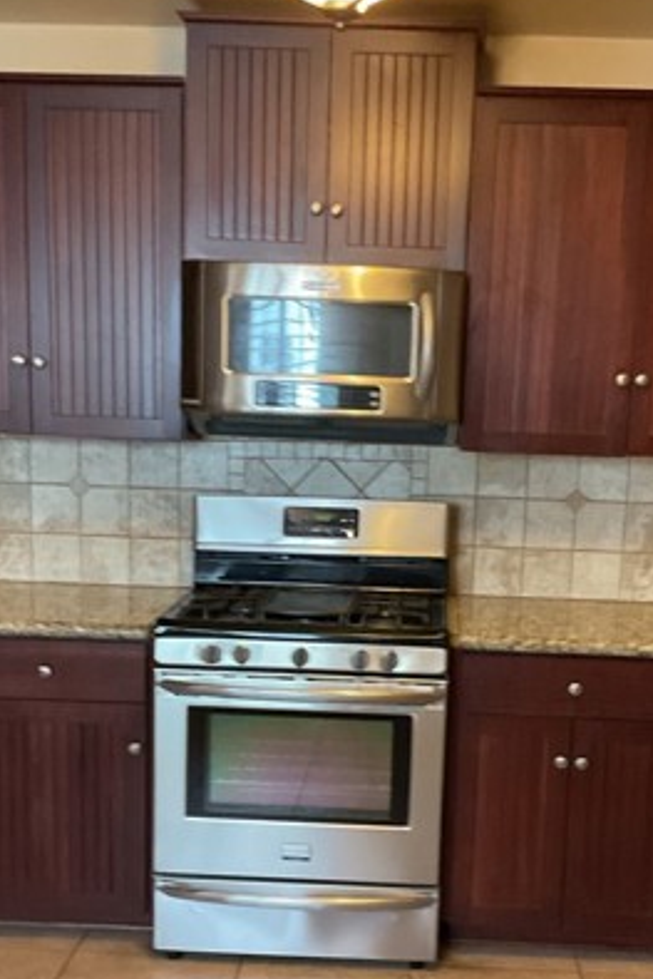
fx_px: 1332
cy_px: 639
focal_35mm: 49
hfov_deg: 27.5
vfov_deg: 39.9
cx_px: 387
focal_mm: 3
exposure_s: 1/40
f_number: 1.8
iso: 320
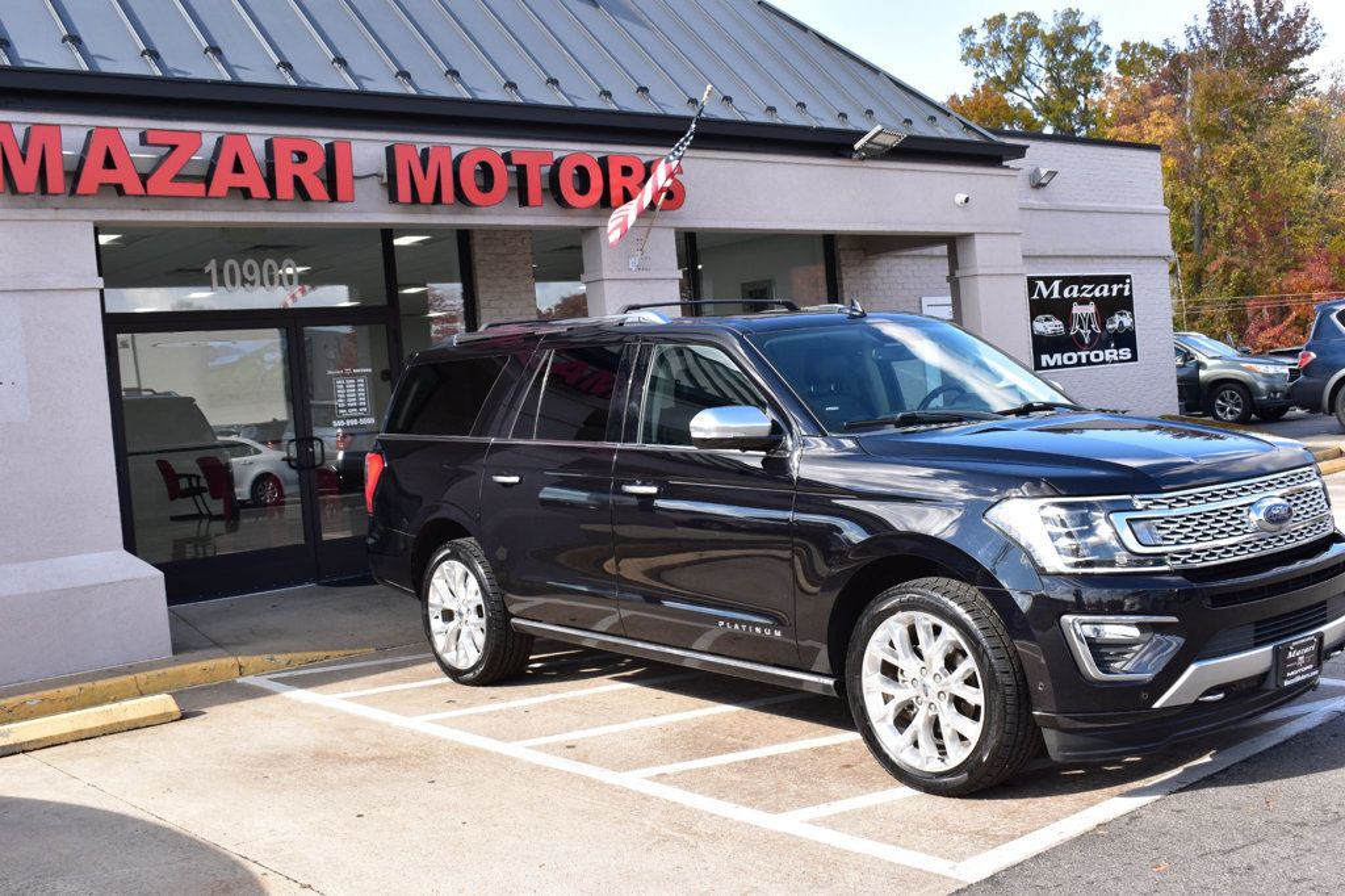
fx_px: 1457
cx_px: 672
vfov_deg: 34.2
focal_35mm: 39
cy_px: 448
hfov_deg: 49.6
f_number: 10
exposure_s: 1/200
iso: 400
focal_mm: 26
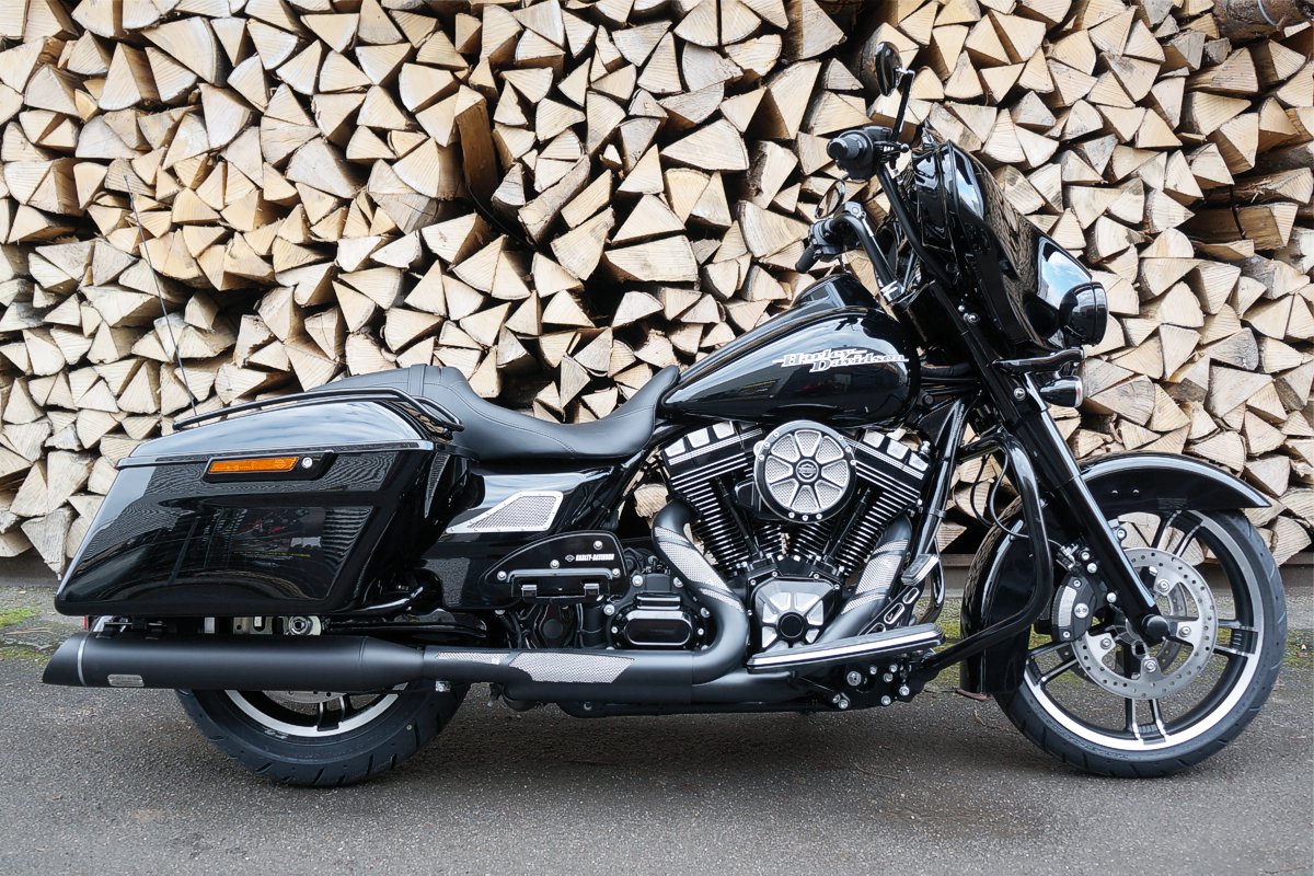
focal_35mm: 58
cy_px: 438
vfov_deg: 23.2
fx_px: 2135
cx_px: 657
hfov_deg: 34.2
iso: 200
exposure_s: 1/60
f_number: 4.5
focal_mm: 39
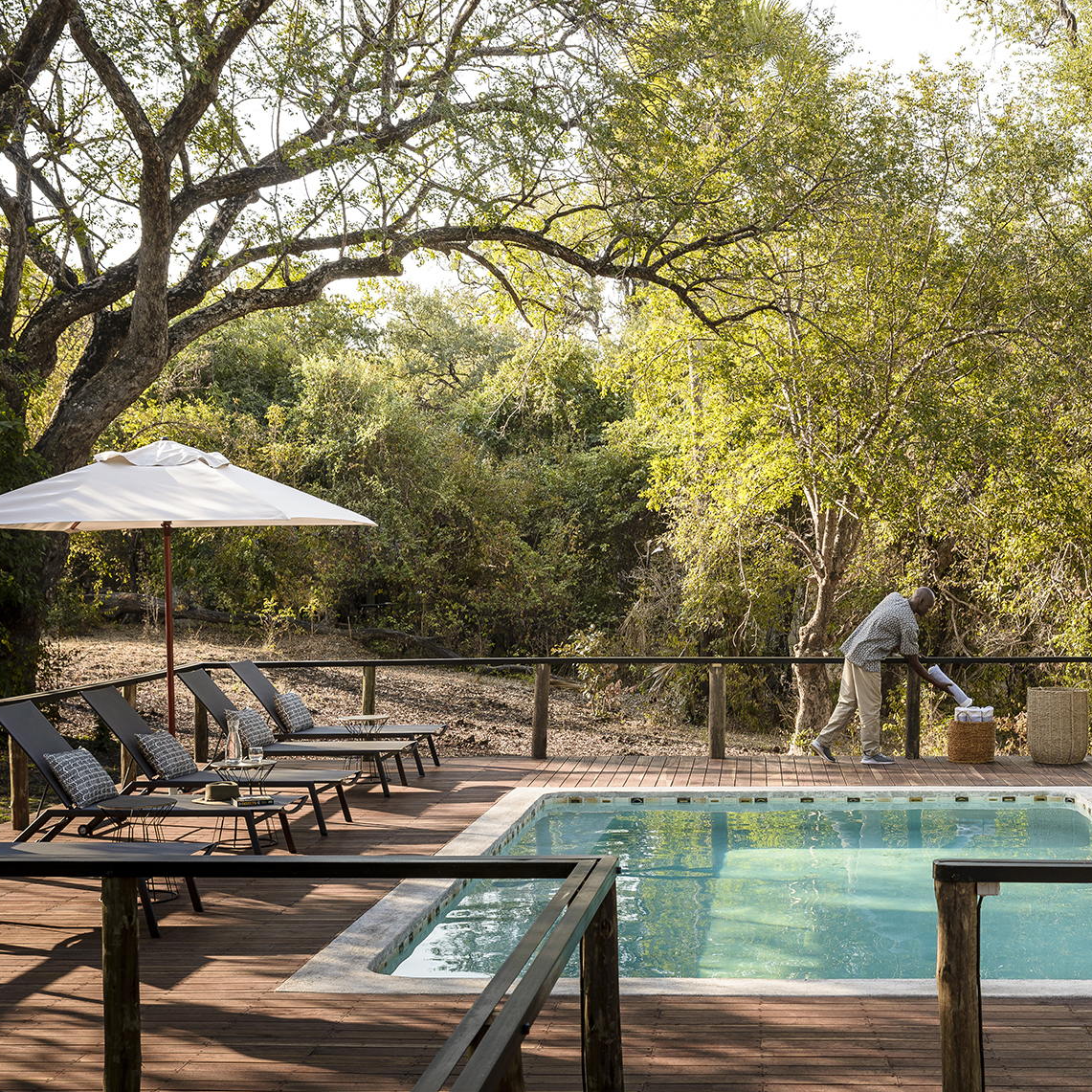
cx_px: 804
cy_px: 556
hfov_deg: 32.2
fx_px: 1856
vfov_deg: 32.8
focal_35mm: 52
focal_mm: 40
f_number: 7.1
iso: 80
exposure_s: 1/100
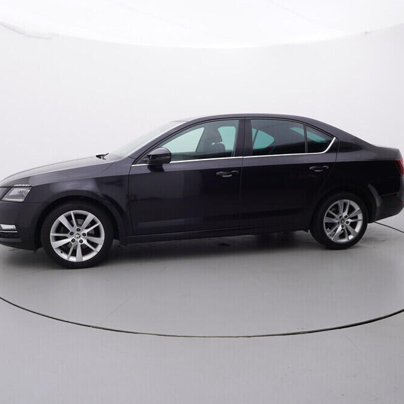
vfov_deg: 54.6
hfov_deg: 54.6
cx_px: 194
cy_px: 197
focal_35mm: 30
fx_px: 392
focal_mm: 15
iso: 200
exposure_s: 1/80
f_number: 5
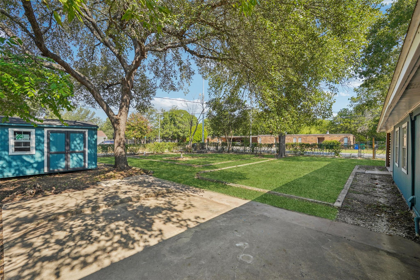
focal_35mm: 16
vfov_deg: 72.0
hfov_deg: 95.0
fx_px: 192
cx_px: 210
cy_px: 140
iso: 100
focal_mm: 16.5
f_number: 8
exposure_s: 1/100
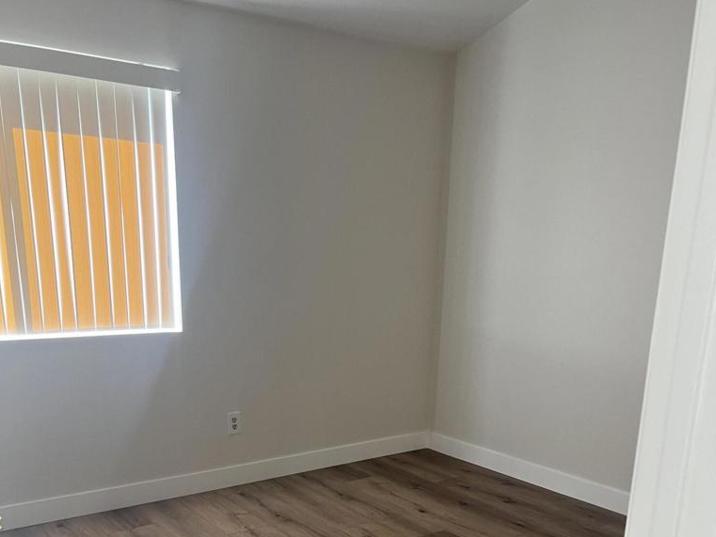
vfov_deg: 38.6
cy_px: 457
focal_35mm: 35
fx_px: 724
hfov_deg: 52.6
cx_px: 358
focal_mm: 5.7
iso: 125
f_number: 1.5
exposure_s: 1/66
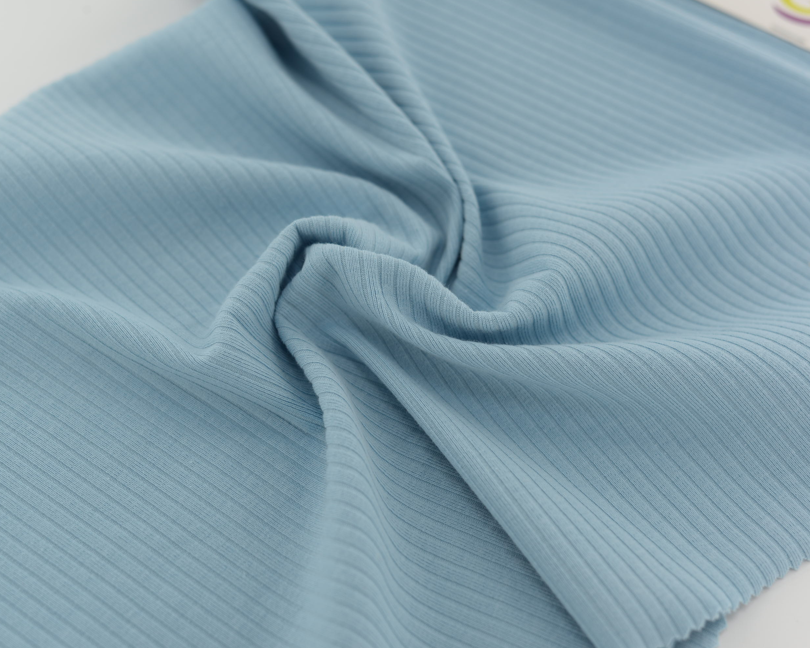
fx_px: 1367
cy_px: 324
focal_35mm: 57
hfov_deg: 32.9
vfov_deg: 26.7
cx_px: 336
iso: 100
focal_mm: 50
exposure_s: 1/160
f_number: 3.5
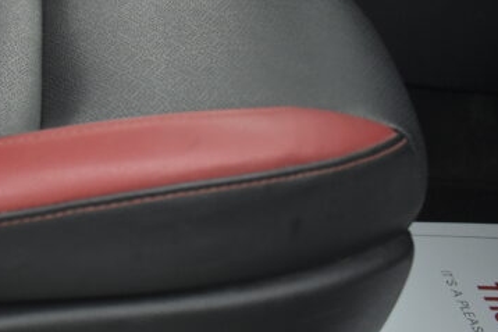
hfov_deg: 32.0
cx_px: 7
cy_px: 101
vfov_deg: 23.3
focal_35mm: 58
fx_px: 803
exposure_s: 1/100
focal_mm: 18
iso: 1600
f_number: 3.5
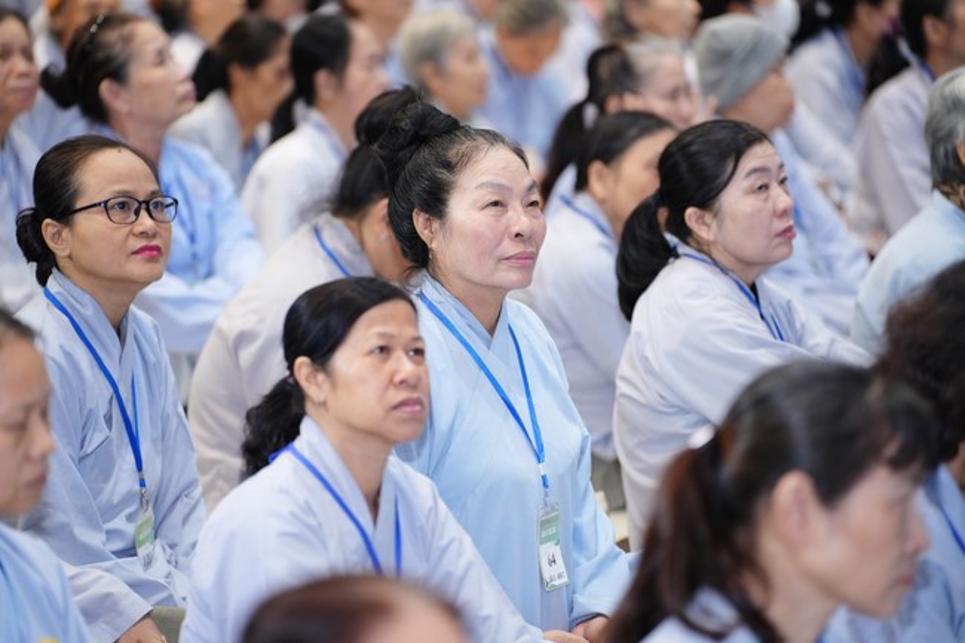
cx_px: 482
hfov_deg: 13.7
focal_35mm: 150
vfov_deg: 9.1
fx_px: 4020
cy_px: 322
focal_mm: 150
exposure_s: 1/125
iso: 1600
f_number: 2.8
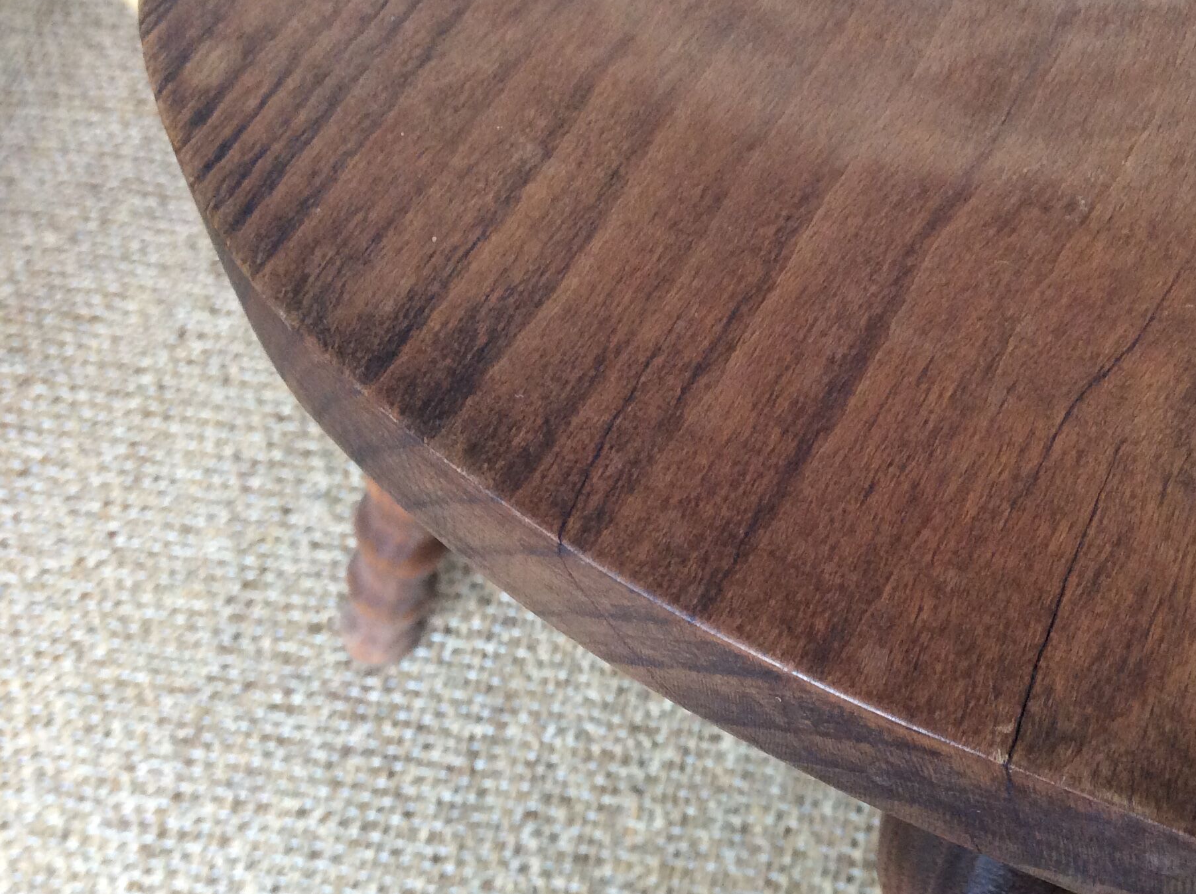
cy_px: 488
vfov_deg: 31.4
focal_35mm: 46
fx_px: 1587
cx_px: 817
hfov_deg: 40.7
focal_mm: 3.3
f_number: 2.4
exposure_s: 1/25
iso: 125
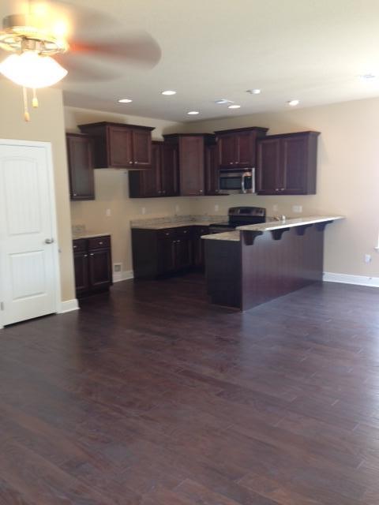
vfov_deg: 55.4
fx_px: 482
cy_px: 252
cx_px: 190
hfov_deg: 42.9
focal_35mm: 33
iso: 50
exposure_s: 1/20
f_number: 2.4
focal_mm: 4.12
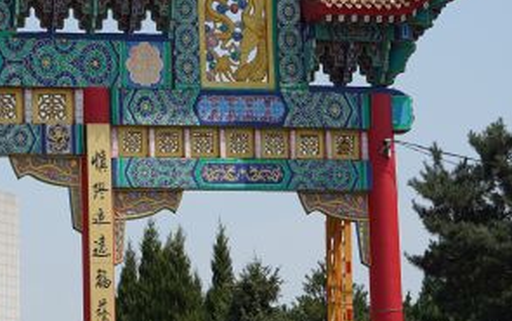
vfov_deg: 10.9
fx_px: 1661
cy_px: 7
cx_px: -92
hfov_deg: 16.8
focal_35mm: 119
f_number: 7.1
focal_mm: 38.3
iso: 100
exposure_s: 1/400
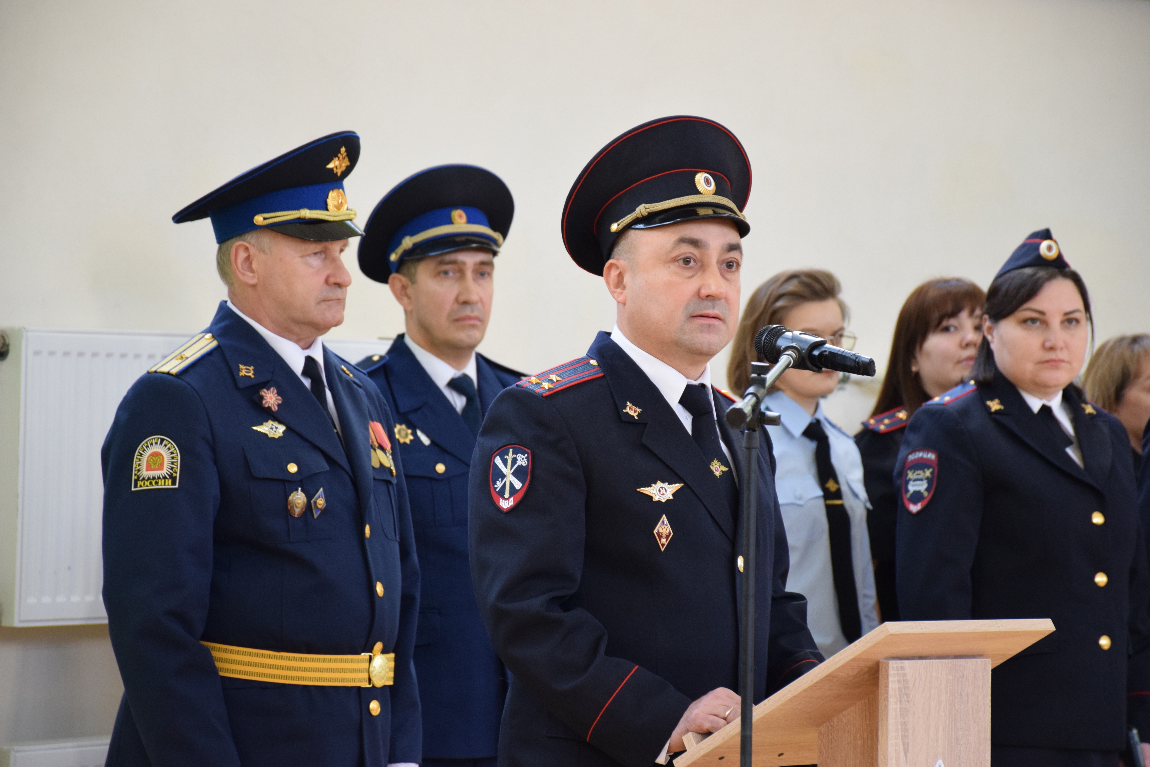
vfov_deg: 8.7
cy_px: 384
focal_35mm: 158
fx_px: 5032
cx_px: 575
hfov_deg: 13.0
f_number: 5.6
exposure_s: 1/40
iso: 1600
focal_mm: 105
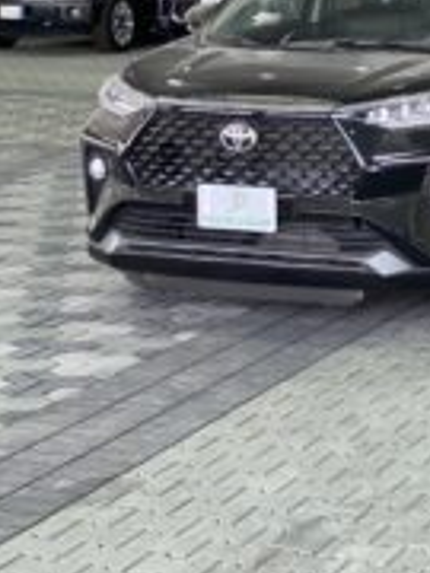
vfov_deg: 18.1
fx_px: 1789
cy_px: 119
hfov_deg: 13.6
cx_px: 382
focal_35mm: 108
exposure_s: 1/120
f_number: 2
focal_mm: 6
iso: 50
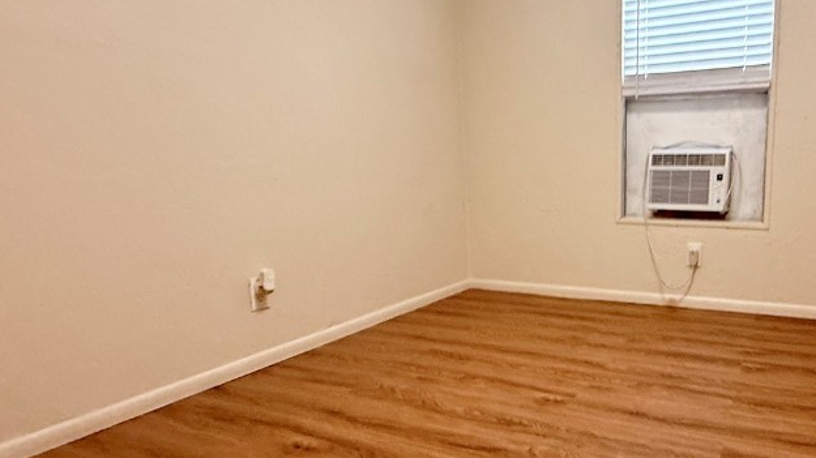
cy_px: 257
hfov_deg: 71.3
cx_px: 560
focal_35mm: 25
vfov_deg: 45.8
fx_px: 541
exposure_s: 1/60
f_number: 2.2
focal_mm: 2.22
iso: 200
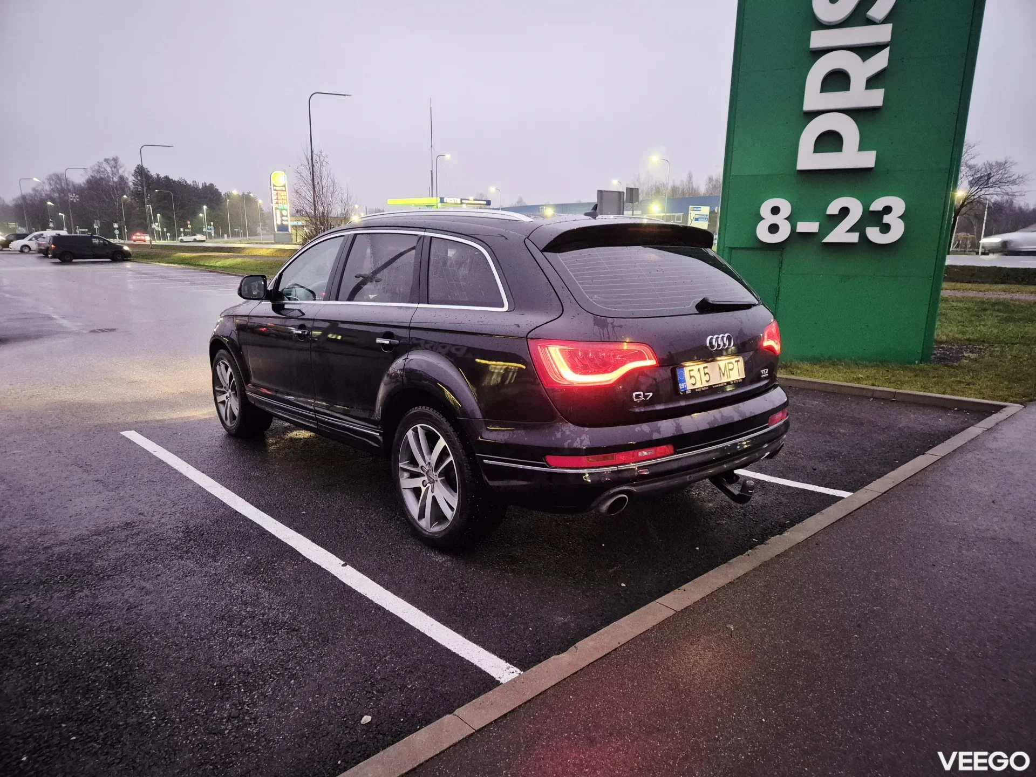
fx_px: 688
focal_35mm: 23
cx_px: 518
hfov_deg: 73.9
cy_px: 388
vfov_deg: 58.9
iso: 1250
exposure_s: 1/25
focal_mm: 5.4
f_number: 1.8
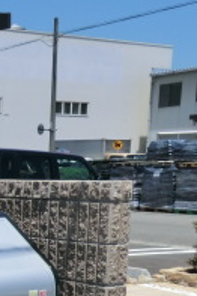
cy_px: 314
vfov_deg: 23.7
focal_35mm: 81
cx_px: -165
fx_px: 666
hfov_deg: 14.6
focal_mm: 4.3
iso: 80
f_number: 7.5
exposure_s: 1/320
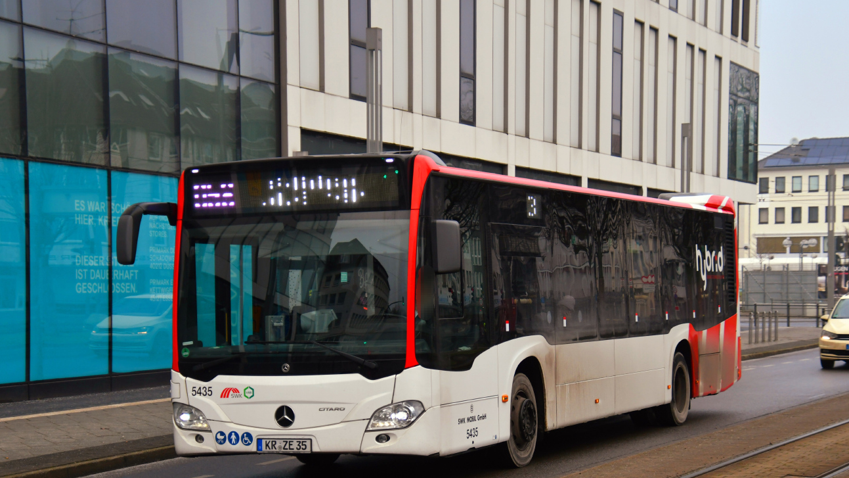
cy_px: 281
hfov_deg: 26.9
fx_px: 1778
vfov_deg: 15.3
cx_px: 424
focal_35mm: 79
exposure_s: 1/1000
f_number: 4.5
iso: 640
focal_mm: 50
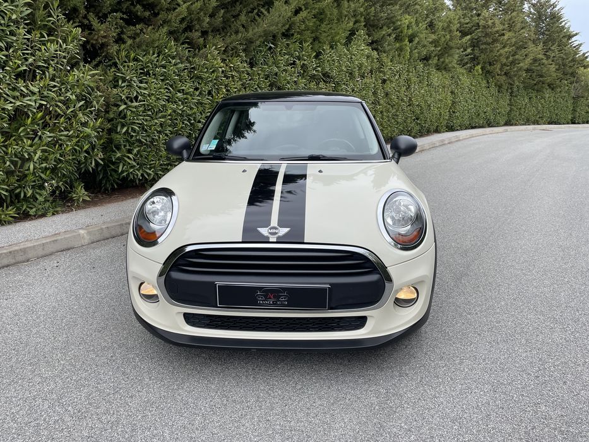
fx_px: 442
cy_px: 221
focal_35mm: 26
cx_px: 294
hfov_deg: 67.3
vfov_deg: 53.1
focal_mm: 4.2
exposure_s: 1/1289
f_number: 1.6
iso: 32
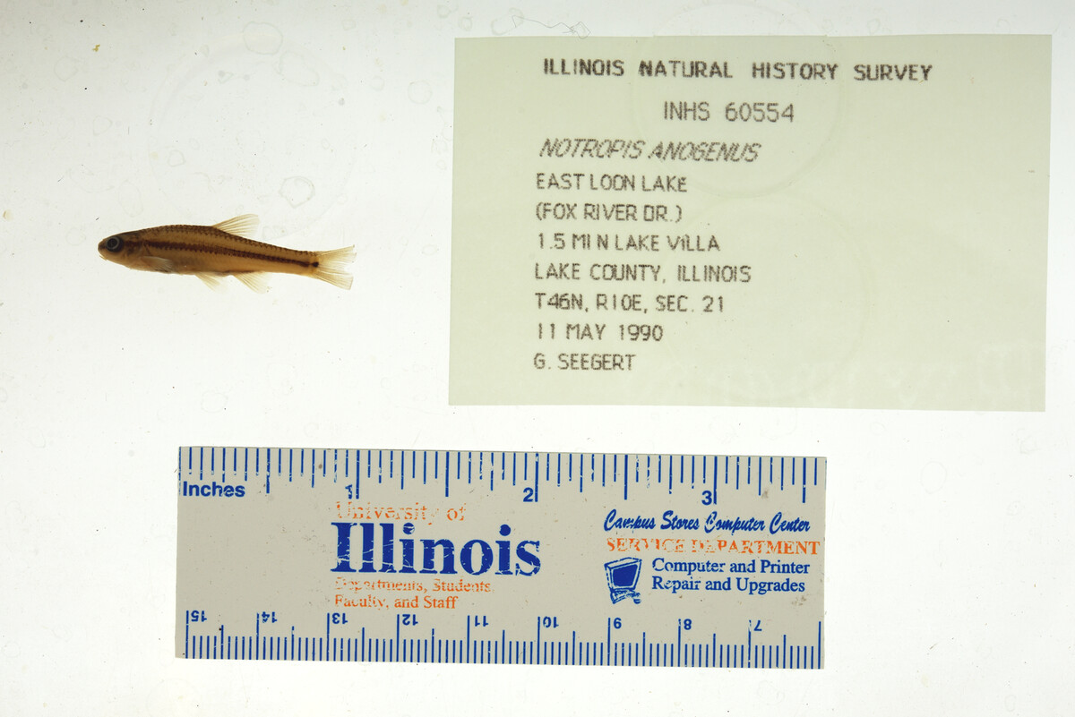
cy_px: 358
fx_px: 1792
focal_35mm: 60
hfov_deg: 33.4
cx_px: 538
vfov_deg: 22.6
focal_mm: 60
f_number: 10
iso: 100
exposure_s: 1/200
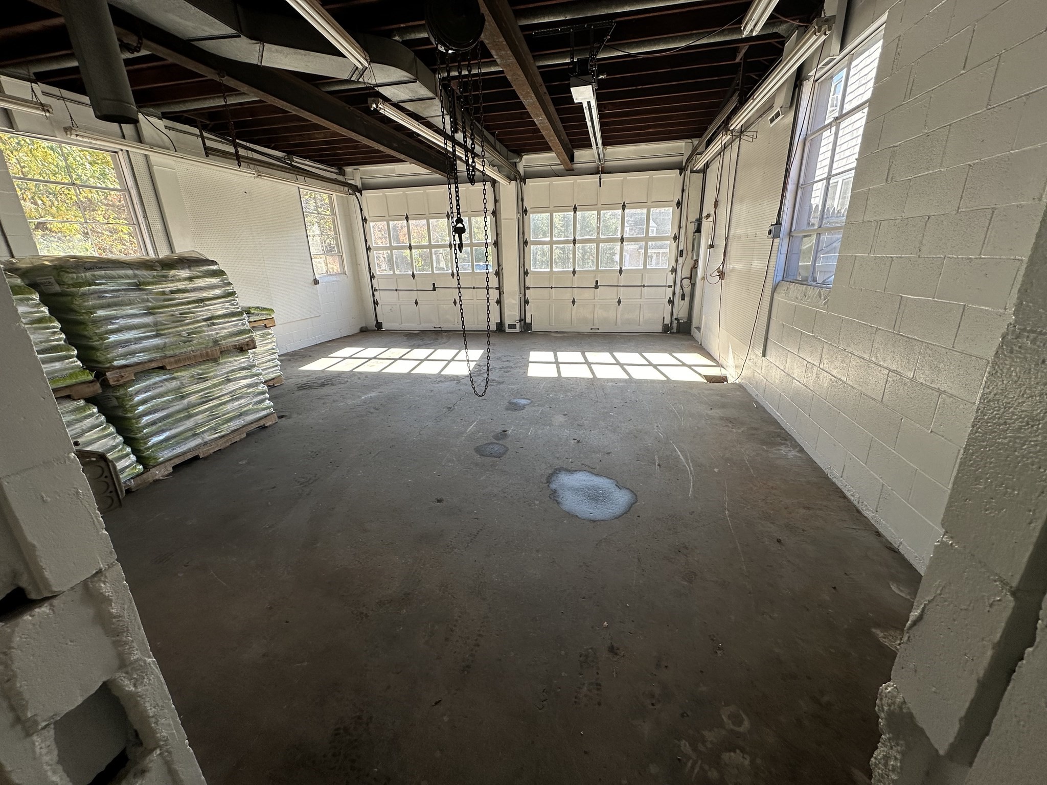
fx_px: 423
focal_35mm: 14
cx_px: 524
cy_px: 392
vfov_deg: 85.7
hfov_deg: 102.1
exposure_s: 1/112
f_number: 2.2
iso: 40
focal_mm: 2.22
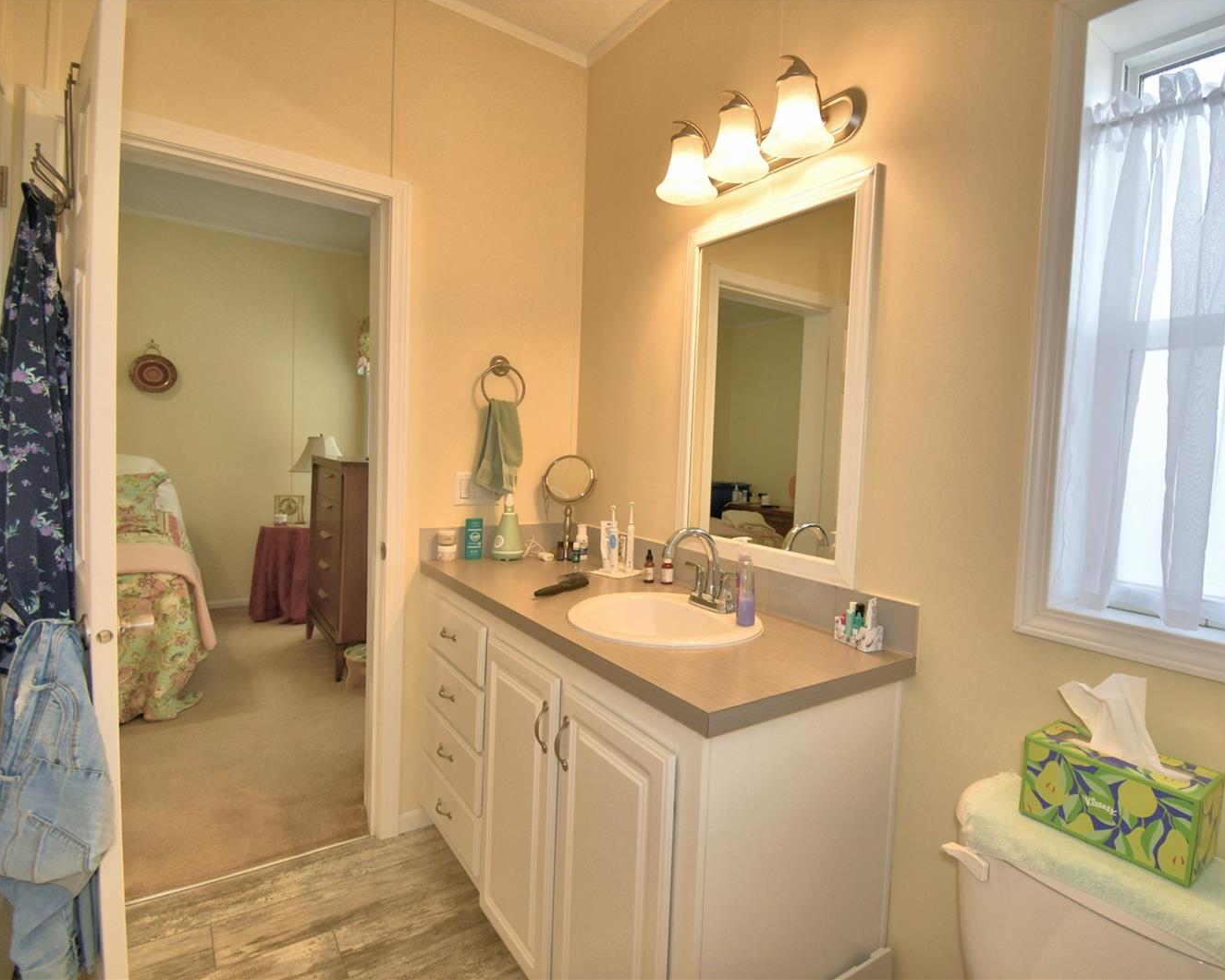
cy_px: 488
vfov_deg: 77.0
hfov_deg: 88.8
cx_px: 717
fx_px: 616
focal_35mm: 17
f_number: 4.5
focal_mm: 10
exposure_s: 1/60
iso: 180
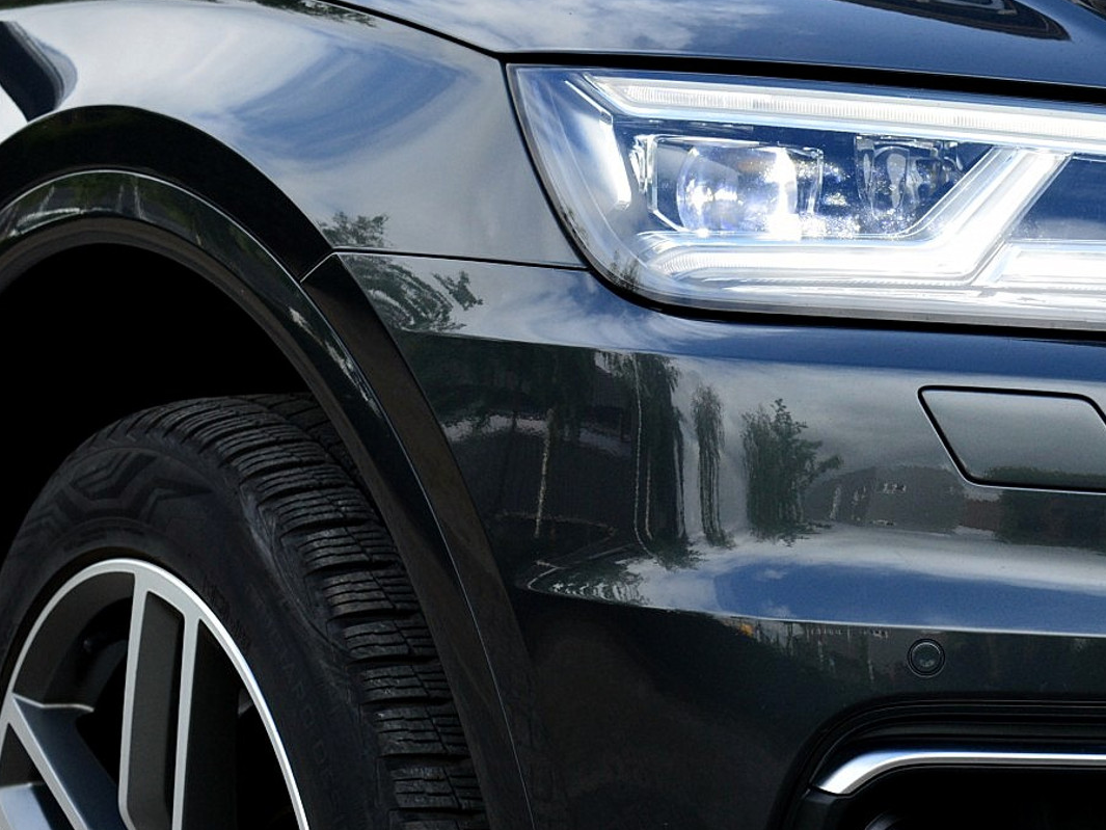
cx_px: 830
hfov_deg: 15.1
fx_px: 4154
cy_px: 403
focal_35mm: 130
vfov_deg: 11.4
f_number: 10
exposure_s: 1/160
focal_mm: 50
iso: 400
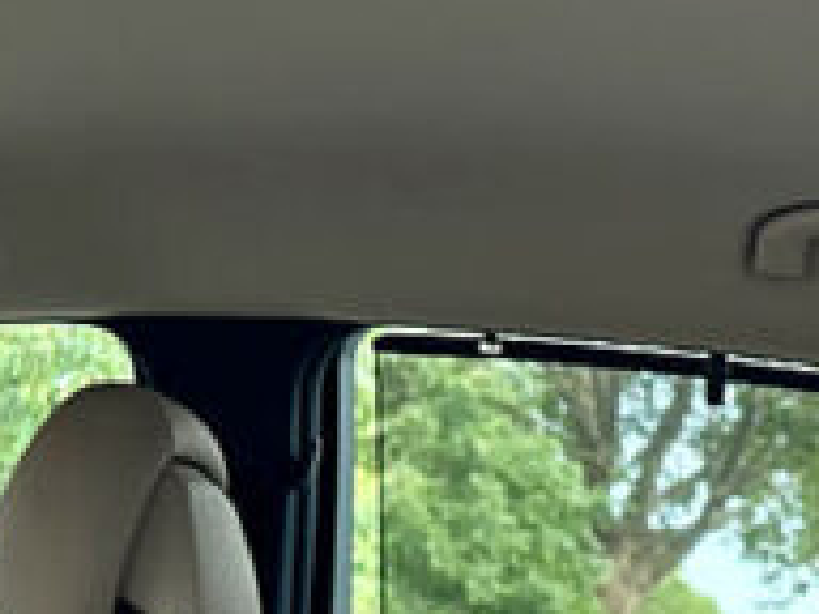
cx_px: 1041
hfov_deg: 18.4
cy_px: 1057
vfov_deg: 13.5
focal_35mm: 100
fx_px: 2366
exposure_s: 1/121
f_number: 1.78
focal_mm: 6.86
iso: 80
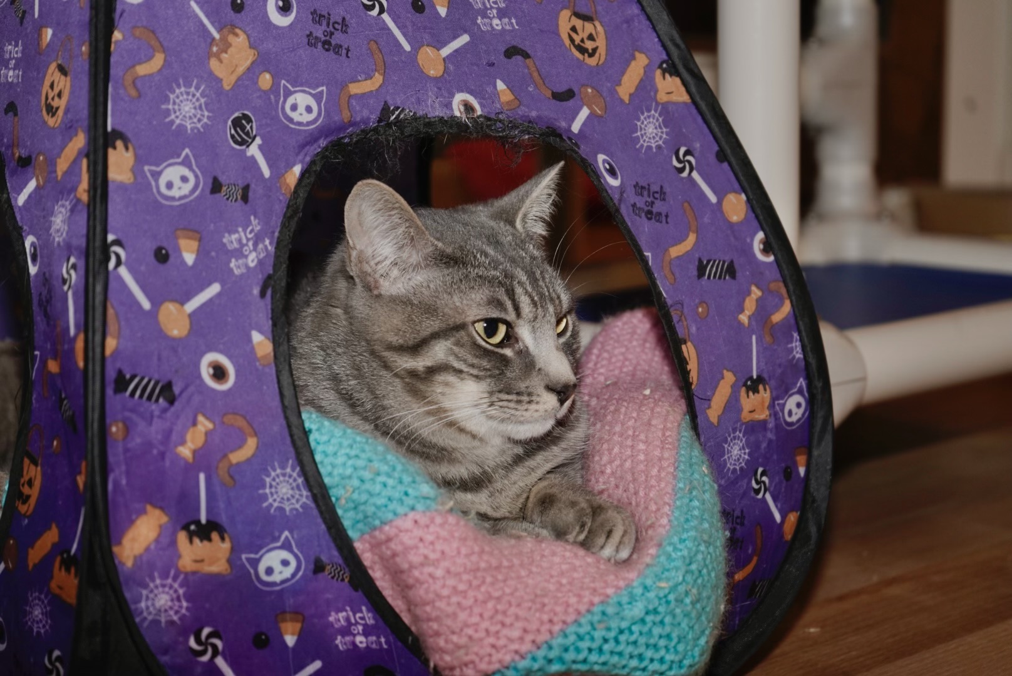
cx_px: 506
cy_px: 338
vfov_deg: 19.5
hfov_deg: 28.8
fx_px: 1969
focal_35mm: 70
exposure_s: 1/100
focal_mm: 70
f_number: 5.6
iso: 1000
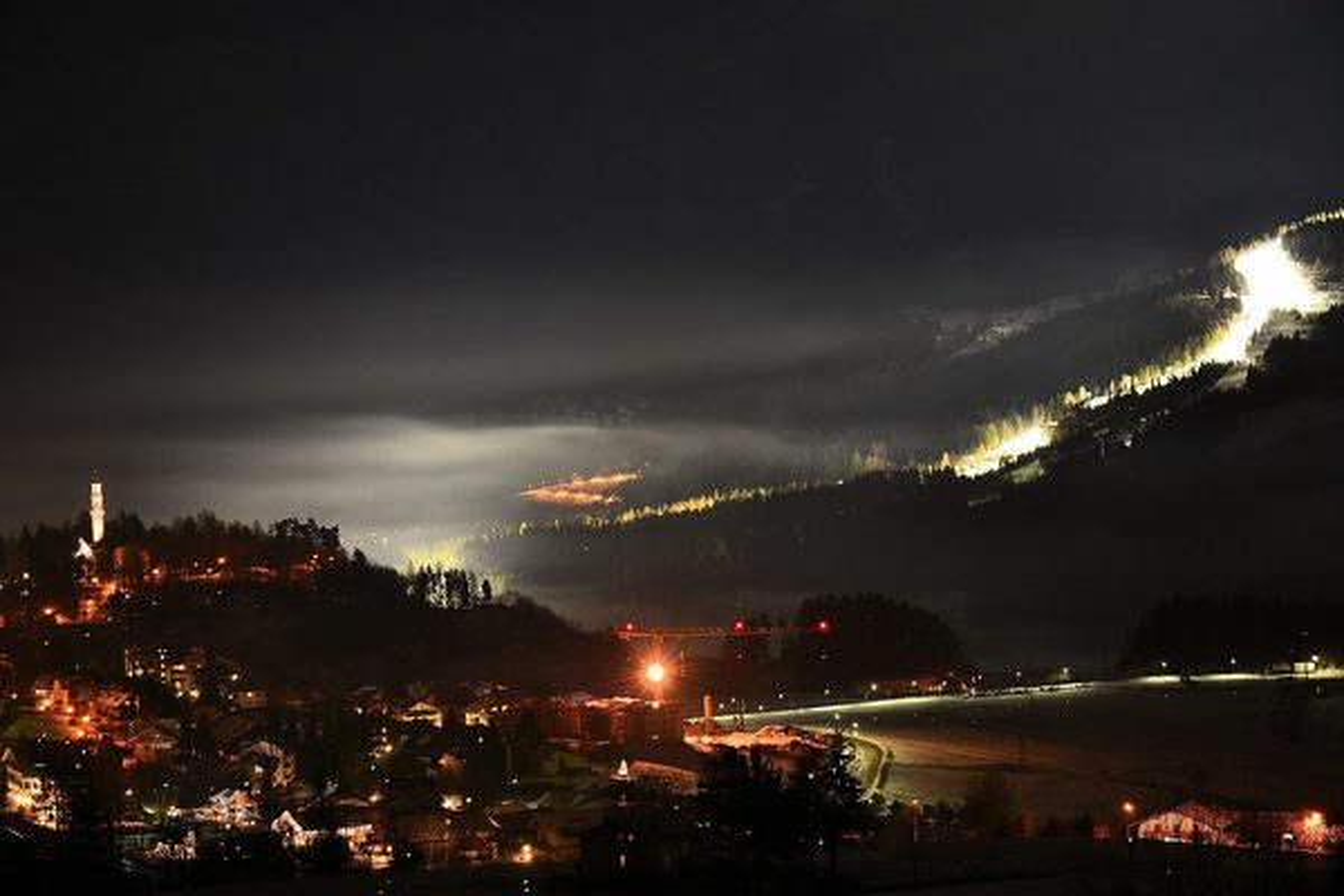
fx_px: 3472
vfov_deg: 14.7
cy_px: 448
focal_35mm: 93
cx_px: 672
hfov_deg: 21.9
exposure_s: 15
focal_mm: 62
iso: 100
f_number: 5.3
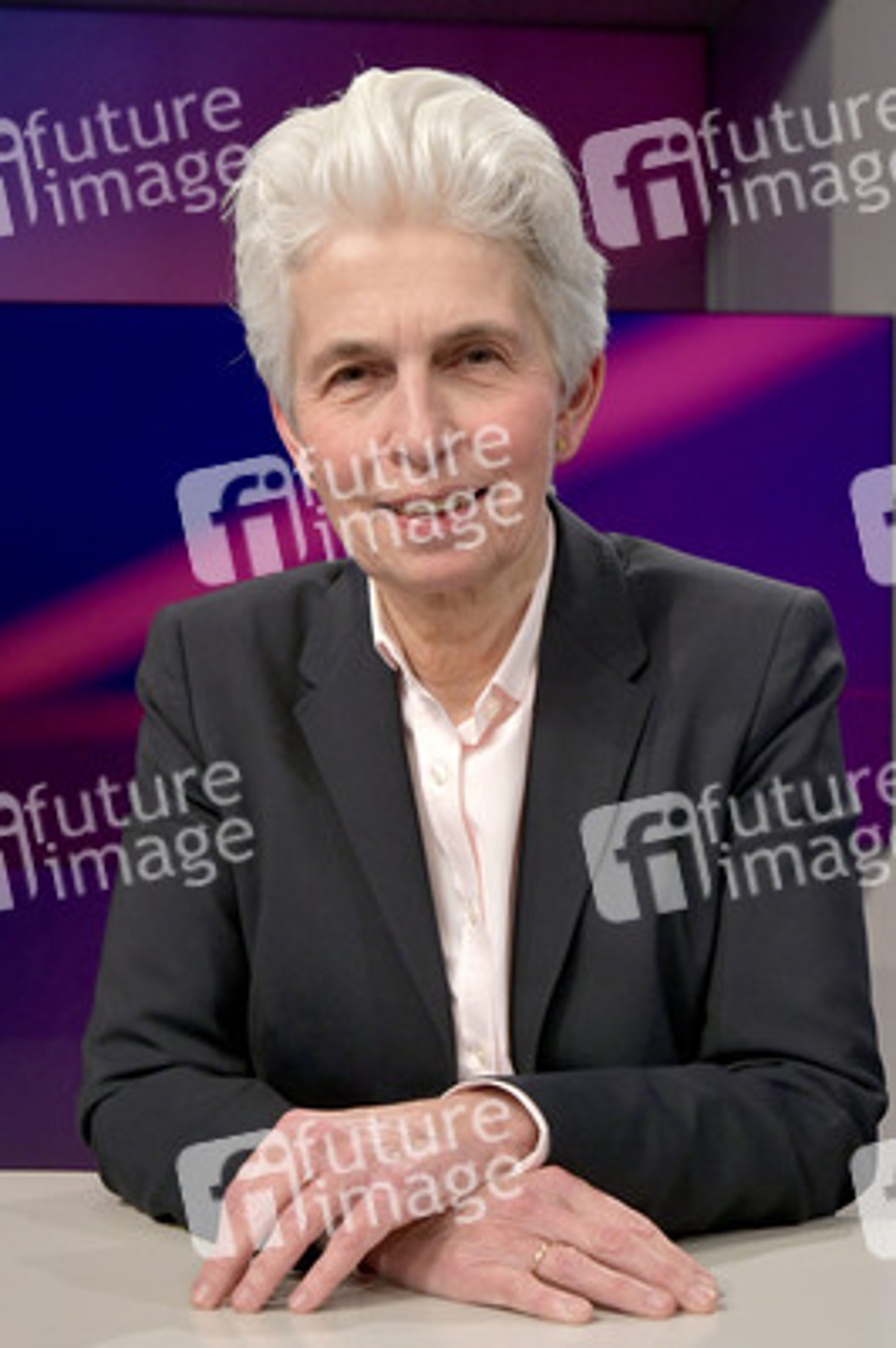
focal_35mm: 48
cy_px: 674
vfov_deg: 41.1
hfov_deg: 28.0
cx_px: 448
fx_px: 1795
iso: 2000
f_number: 7.1
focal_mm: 48
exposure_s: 1/200
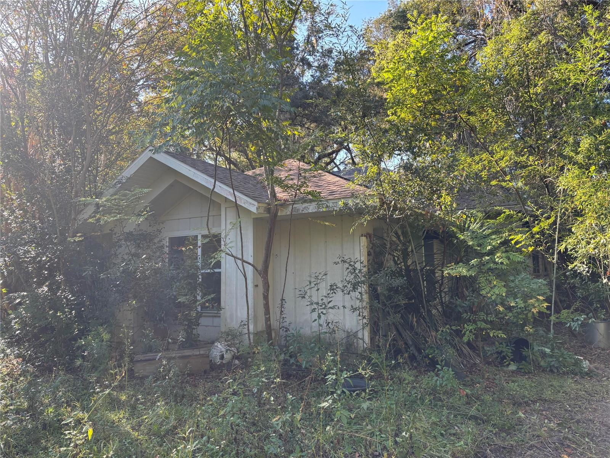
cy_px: 229
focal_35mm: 26
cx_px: 305
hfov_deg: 67.3
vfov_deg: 53.1
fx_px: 458
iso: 50
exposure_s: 1/284
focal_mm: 5.96
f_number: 1.6
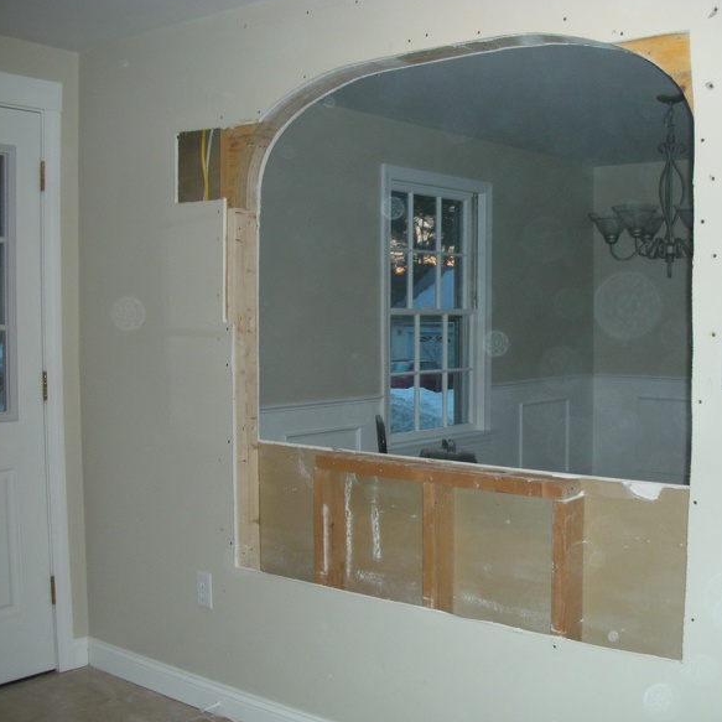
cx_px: 458
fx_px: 991
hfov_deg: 39.7
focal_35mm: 42
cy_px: 357
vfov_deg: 40.0
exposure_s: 1/60
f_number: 2.8
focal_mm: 5.8
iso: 139
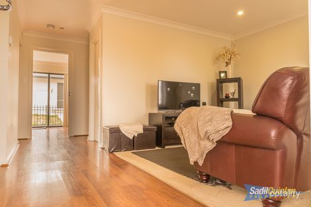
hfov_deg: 73.8
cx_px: 156
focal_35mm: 24
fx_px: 207
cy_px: 104
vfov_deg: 53.1
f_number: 16
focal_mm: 24
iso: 100
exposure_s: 1/2
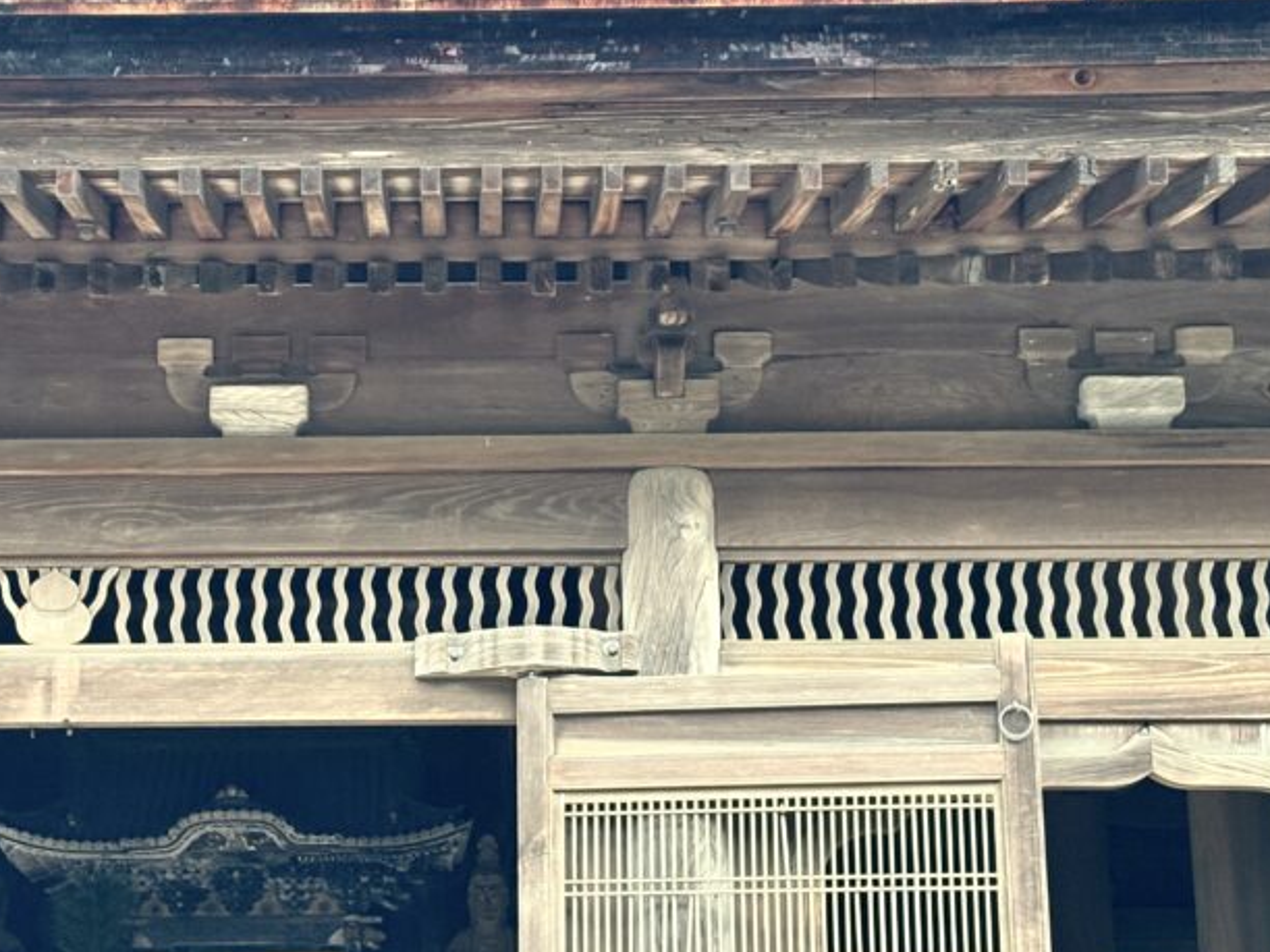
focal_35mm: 87
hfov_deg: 22.4
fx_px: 3192
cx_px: 432
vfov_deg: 17.0
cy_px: 407
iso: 160
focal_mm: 5.96
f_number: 1.6
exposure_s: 1/40
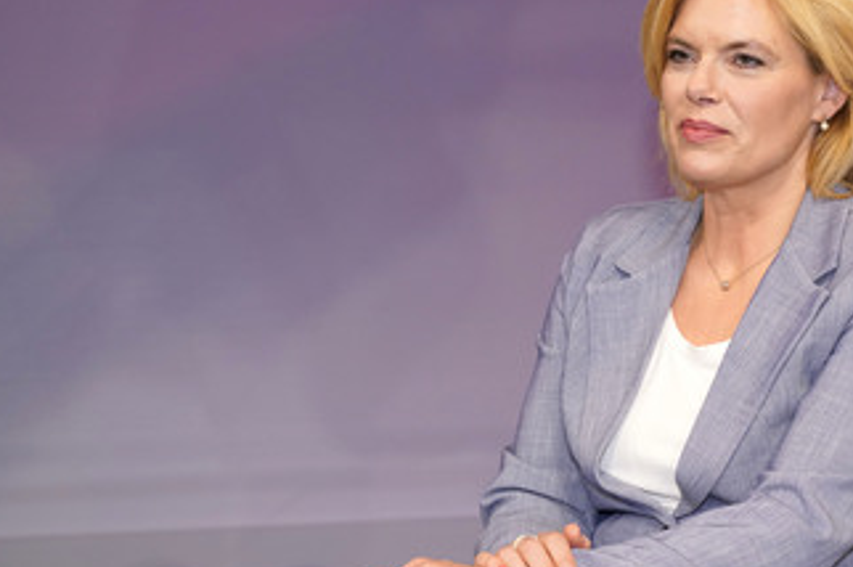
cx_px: 584
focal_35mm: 91
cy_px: 281
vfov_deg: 15.0
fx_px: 2154
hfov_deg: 22.3
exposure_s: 1/160
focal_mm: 65
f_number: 5
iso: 2000
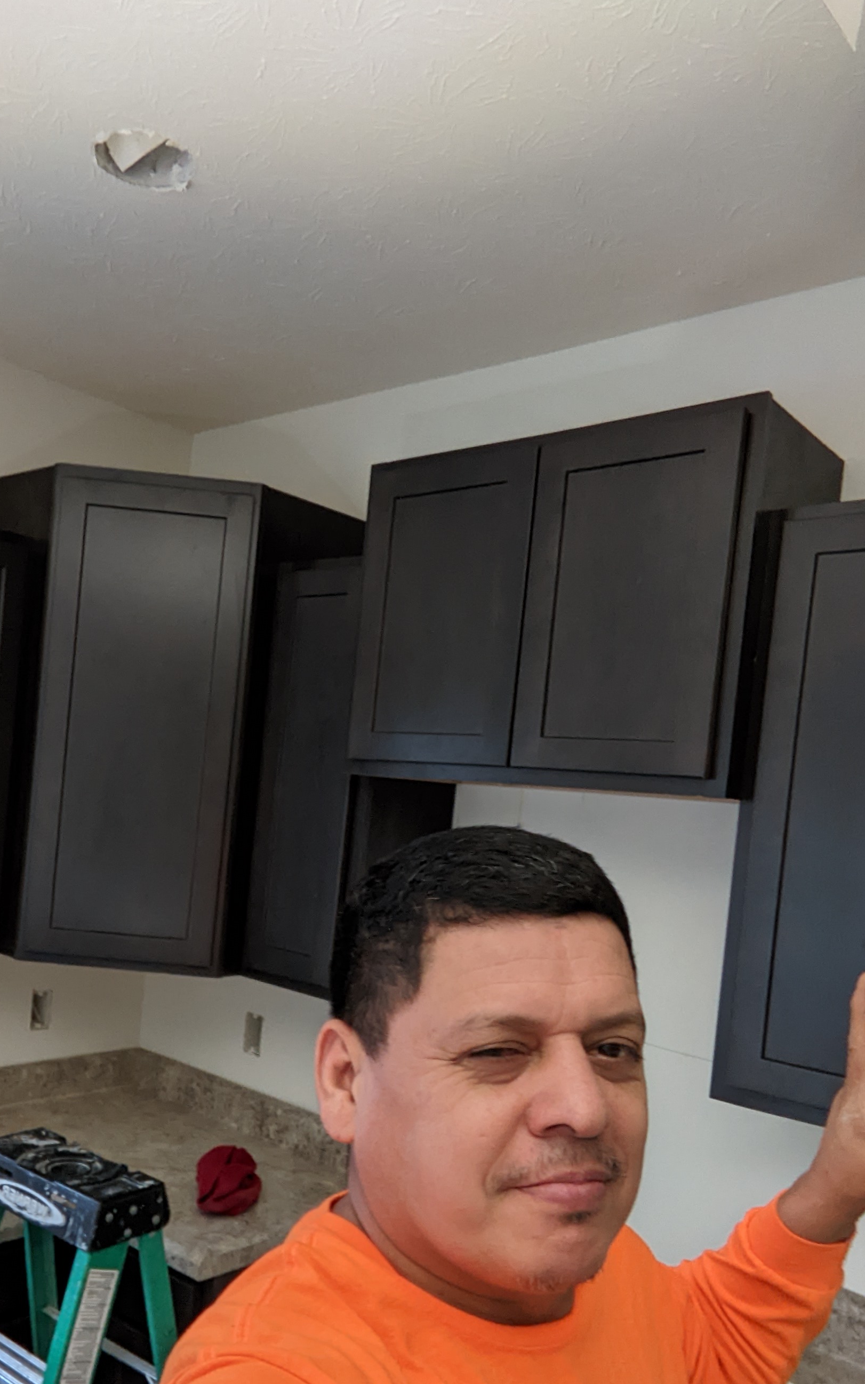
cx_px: 281
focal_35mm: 28
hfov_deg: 43.8
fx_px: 1056
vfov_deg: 65.9
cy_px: 822
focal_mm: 2.47
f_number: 2
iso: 185
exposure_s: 1/24.6
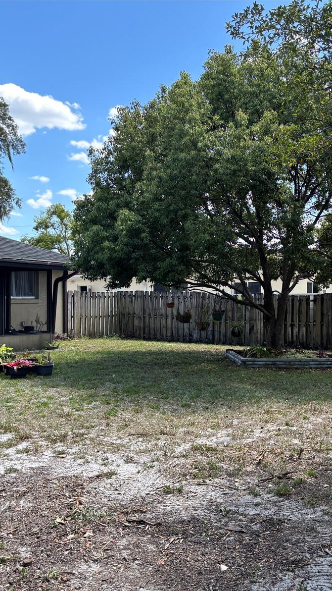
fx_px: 595
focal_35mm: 38
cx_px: 231
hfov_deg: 30.9
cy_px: 297
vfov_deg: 52.8
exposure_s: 1/587
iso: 50
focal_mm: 5.96
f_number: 1.6
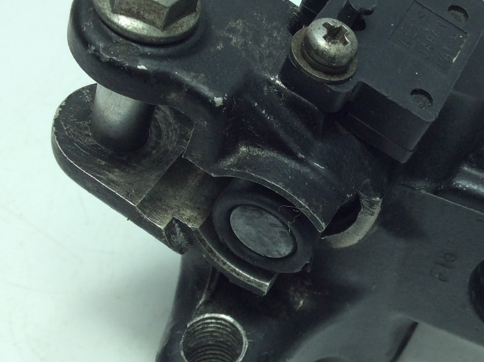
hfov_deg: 31.8
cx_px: 346
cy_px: 161
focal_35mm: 60
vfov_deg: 24.4
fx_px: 838
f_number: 2.4
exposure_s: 1/265
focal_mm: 3.3
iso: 32
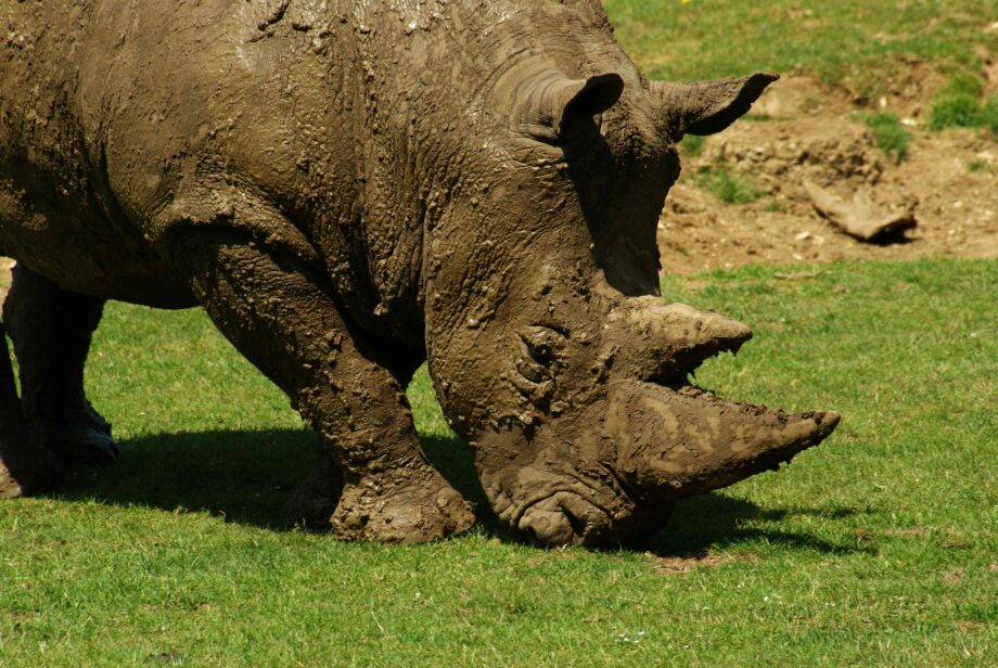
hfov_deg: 4.6
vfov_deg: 3.1
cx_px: 499
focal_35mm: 450
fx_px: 12491
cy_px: 334
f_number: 11
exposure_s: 1/180
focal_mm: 300
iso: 200
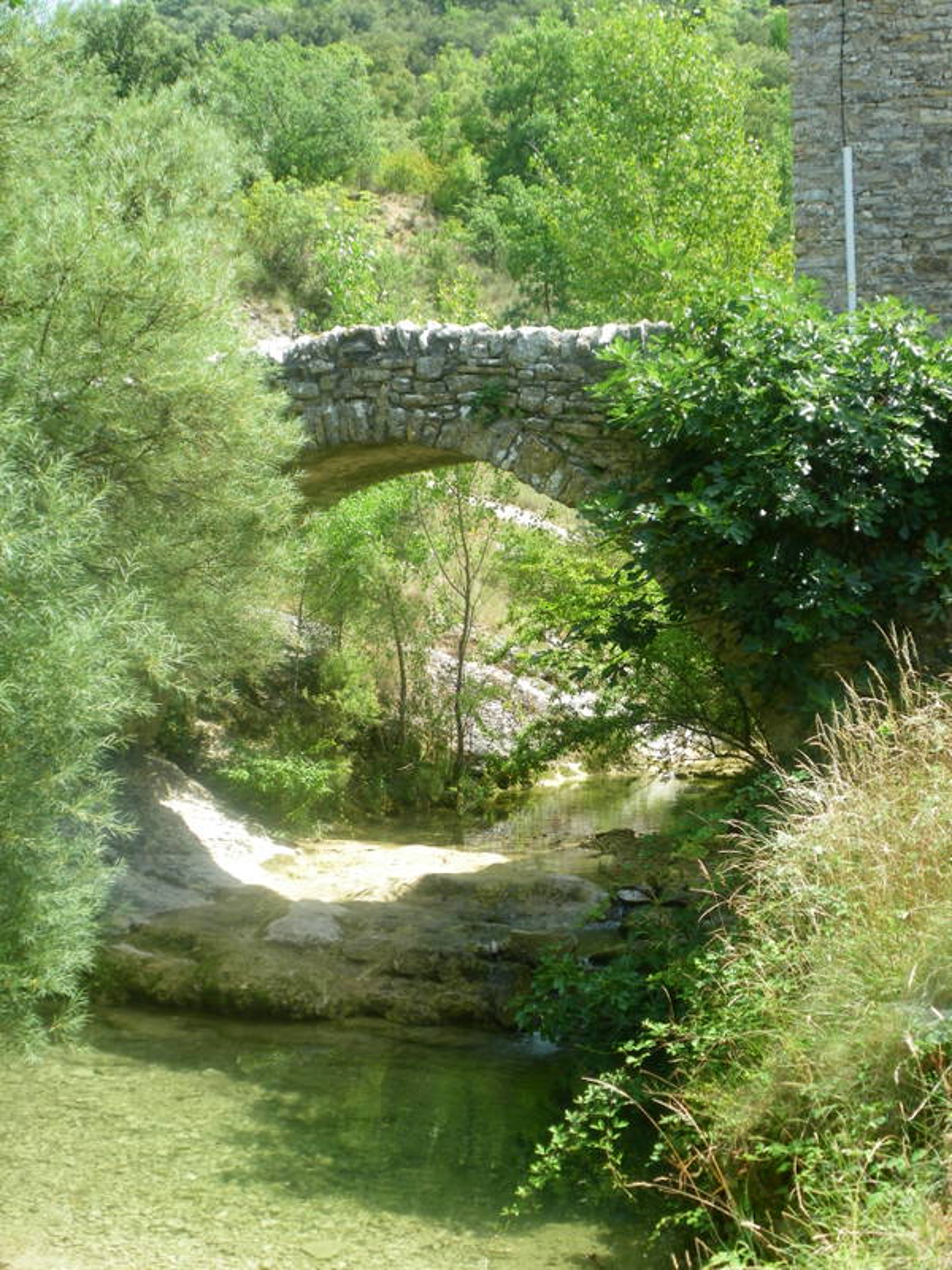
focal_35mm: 42
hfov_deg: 34.3
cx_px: 476
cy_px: 635
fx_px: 1540
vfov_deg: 44.8
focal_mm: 7.5
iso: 64
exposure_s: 1/125
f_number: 6.2
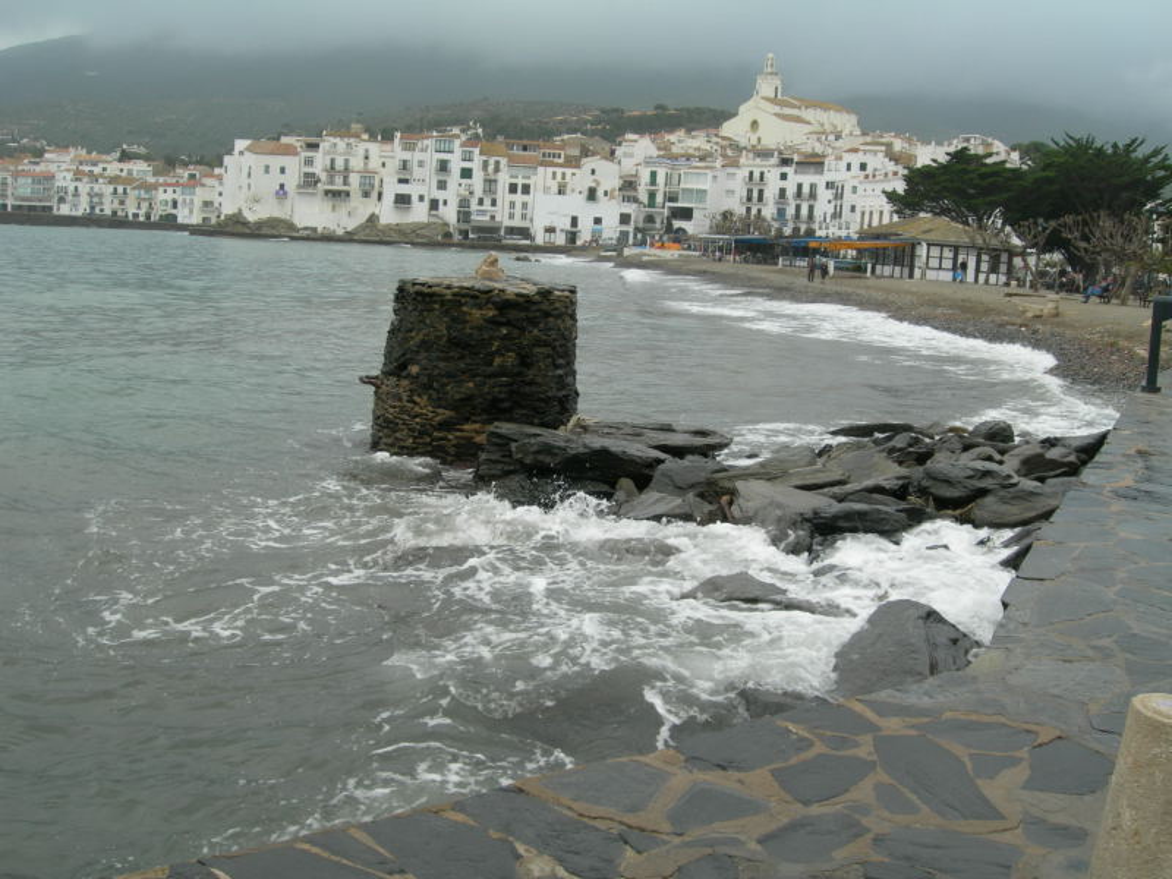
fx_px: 1287
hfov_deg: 49.0
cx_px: 586
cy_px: 440
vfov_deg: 37.7
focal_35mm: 38
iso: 50
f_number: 4.8
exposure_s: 1/148
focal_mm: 7.8
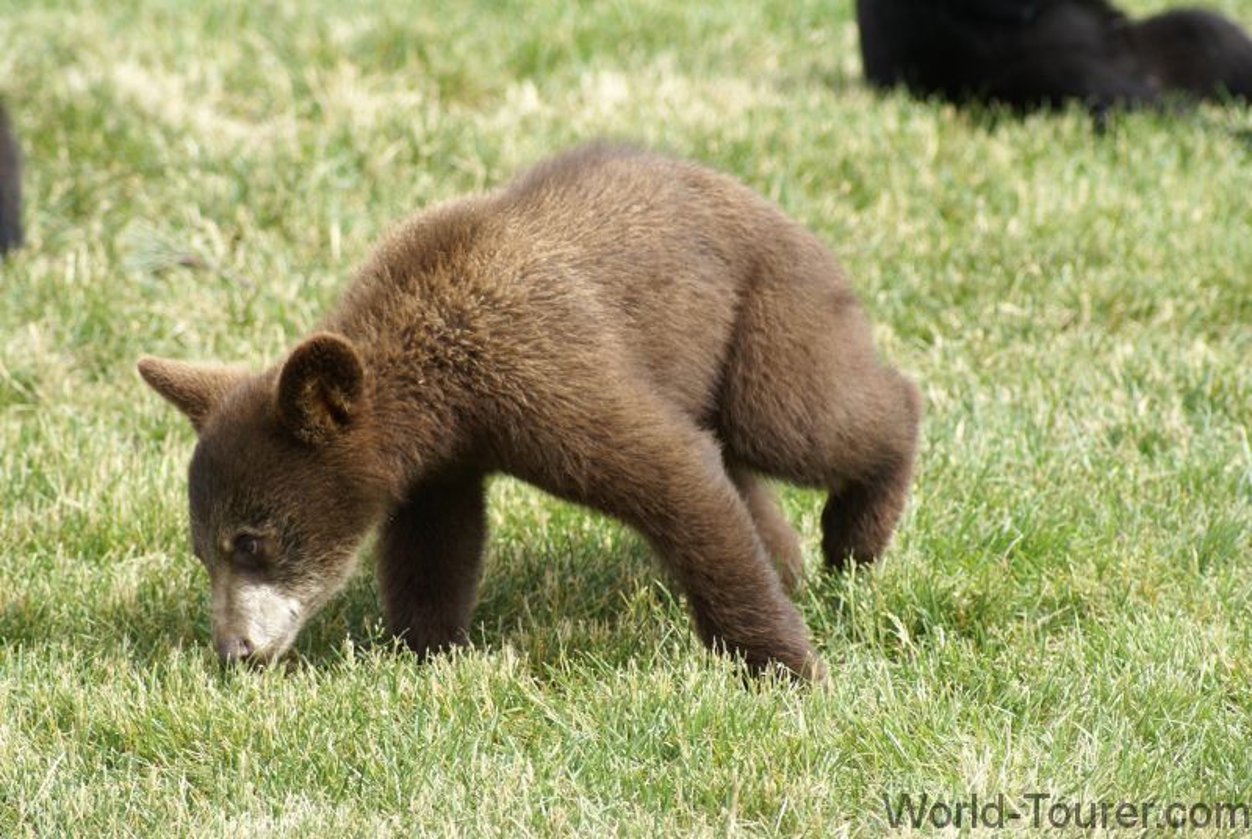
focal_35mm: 270
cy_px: 420
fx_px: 9404
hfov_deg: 7.6
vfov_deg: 5.1
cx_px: 626
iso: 200
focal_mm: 180
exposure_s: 1/320
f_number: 5.6
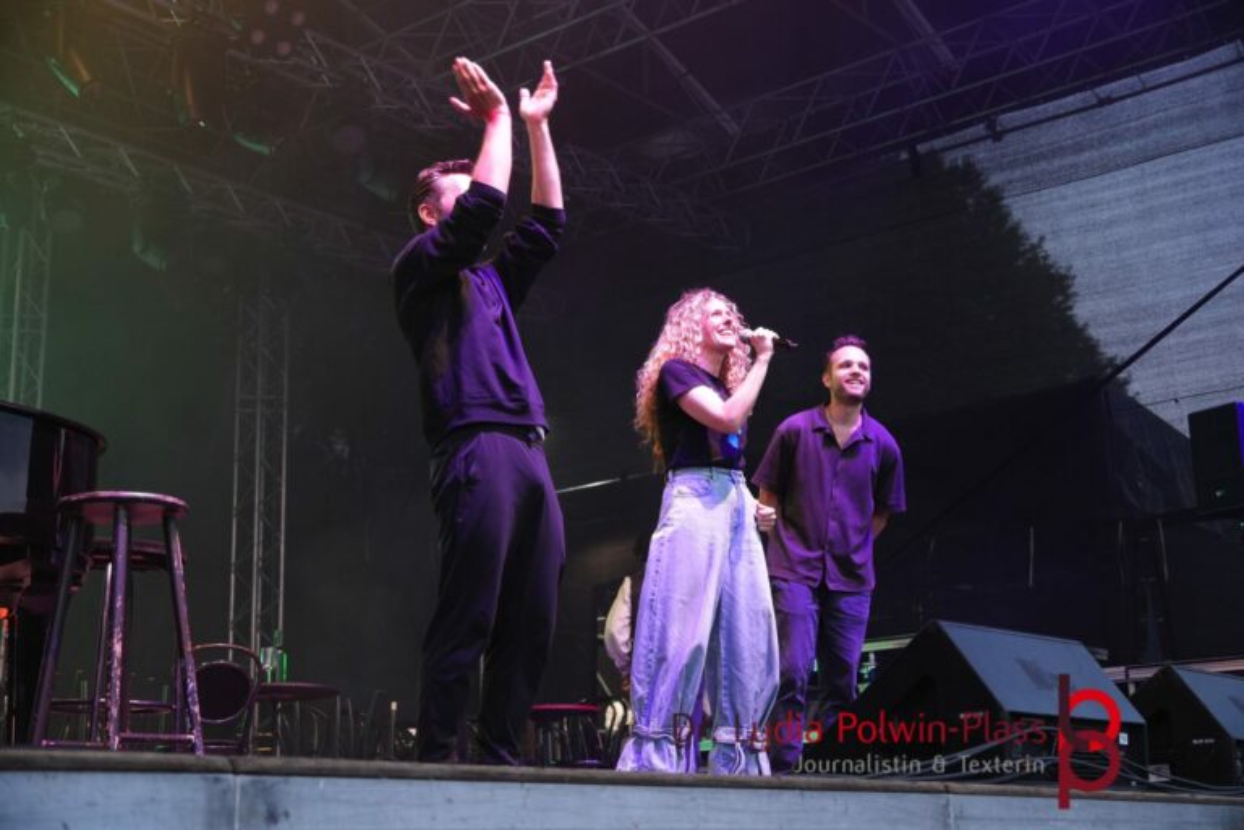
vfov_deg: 27.3
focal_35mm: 50
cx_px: 622
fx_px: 1710
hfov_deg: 40.0
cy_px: 415
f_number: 4
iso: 1250
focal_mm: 33
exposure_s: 1/60
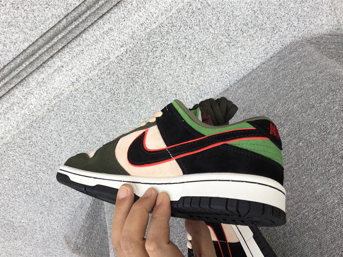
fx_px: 327
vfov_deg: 42.9
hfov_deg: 55.3
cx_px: 176
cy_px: 136
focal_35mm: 33
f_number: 2.4
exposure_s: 1/100
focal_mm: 3.3
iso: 32
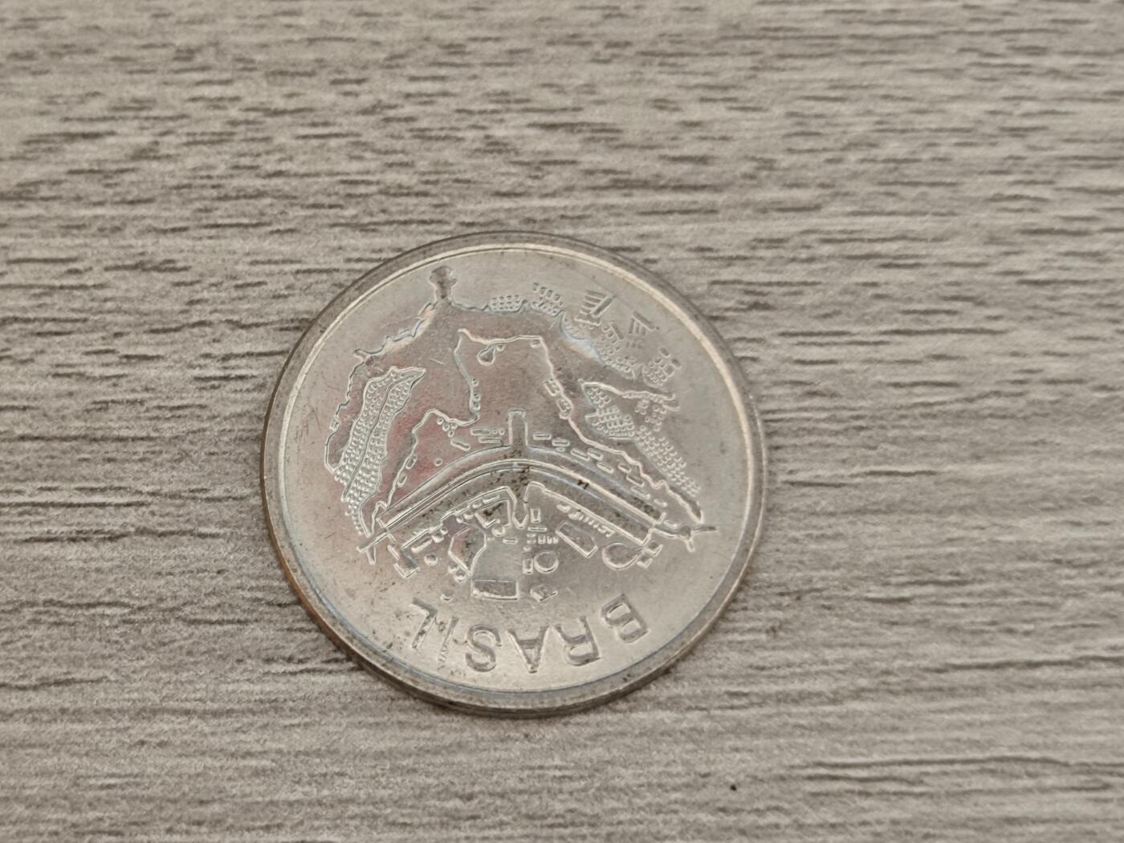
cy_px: 422
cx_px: 562
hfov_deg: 26.0
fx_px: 2435
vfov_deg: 19.6
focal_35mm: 75
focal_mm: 8.7
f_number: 1.9
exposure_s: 1/50
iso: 500
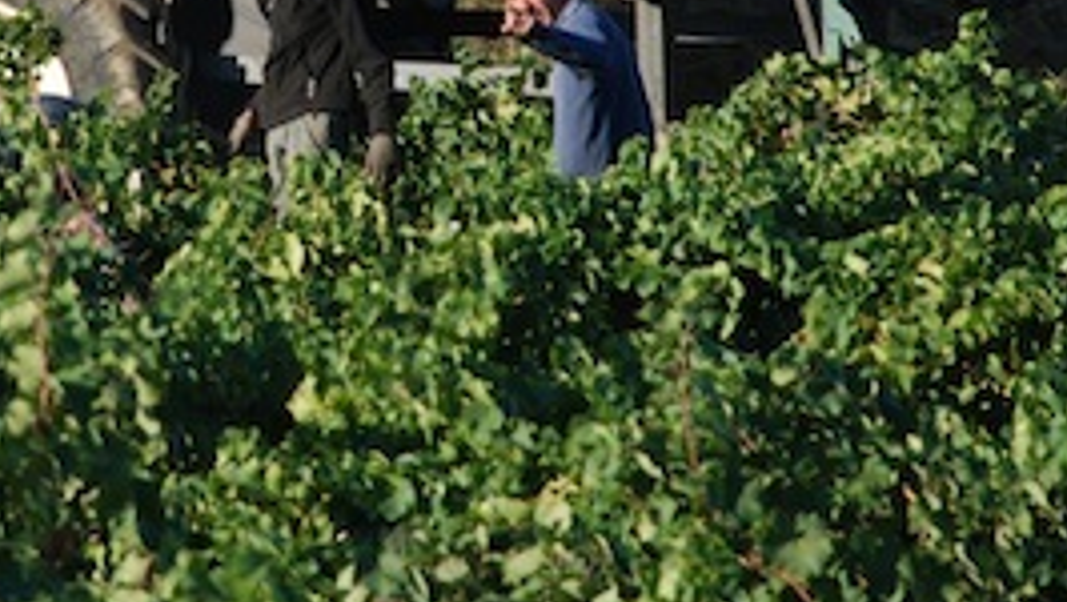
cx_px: 144
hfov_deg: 4.2
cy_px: -104
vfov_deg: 2.4
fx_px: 14445
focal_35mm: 510
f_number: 5.6
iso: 200
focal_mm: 135
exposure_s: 1/320
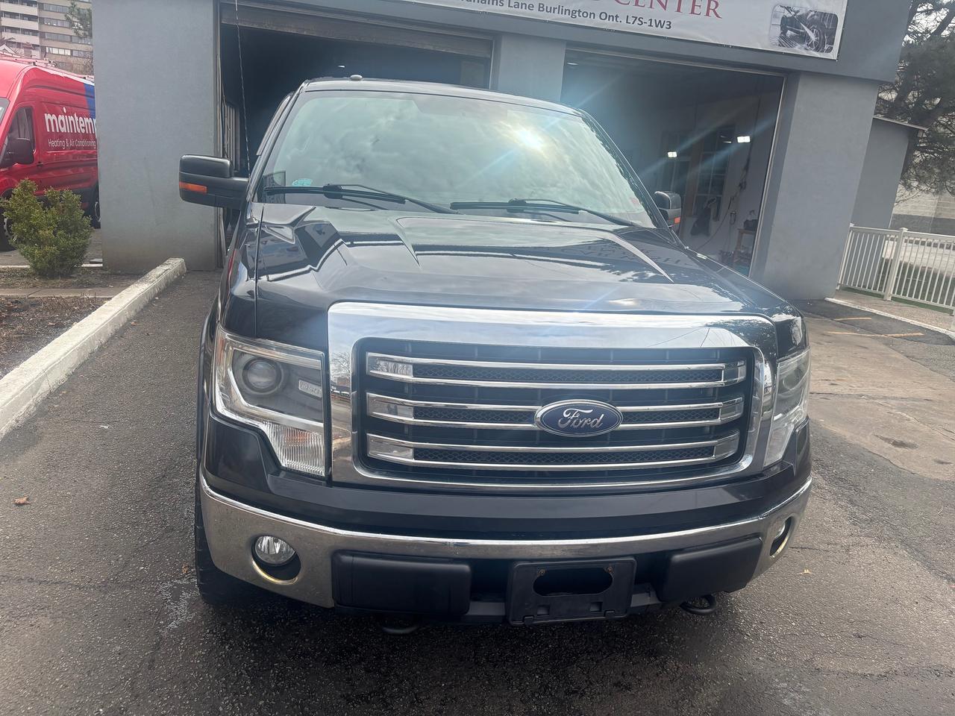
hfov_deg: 67.3
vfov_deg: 53.1
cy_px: 358
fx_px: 717
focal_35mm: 26
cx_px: 478
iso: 50
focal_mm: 5.96
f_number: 1.6
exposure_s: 1/2342
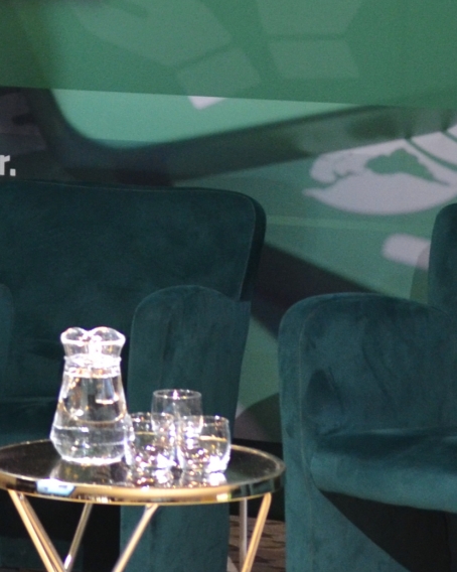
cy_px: 9
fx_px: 2938
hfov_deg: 8.4
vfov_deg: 11.0
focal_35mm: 174
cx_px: -455
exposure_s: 1/50
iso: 640
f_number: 2
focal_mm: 35
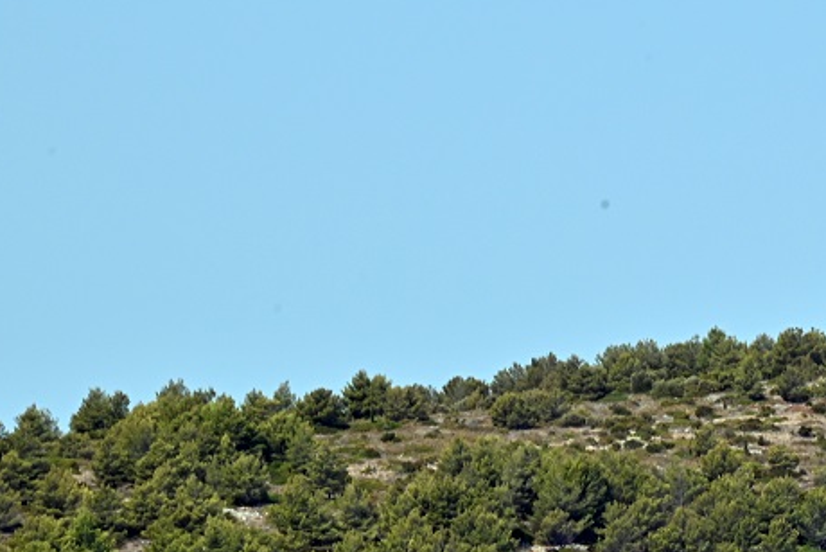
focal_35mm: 544
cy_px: 443
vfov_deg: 2.5
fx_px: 12485
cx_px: 873
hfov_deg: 3.8
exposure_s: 1/250
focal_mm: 250
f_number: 16
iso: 220
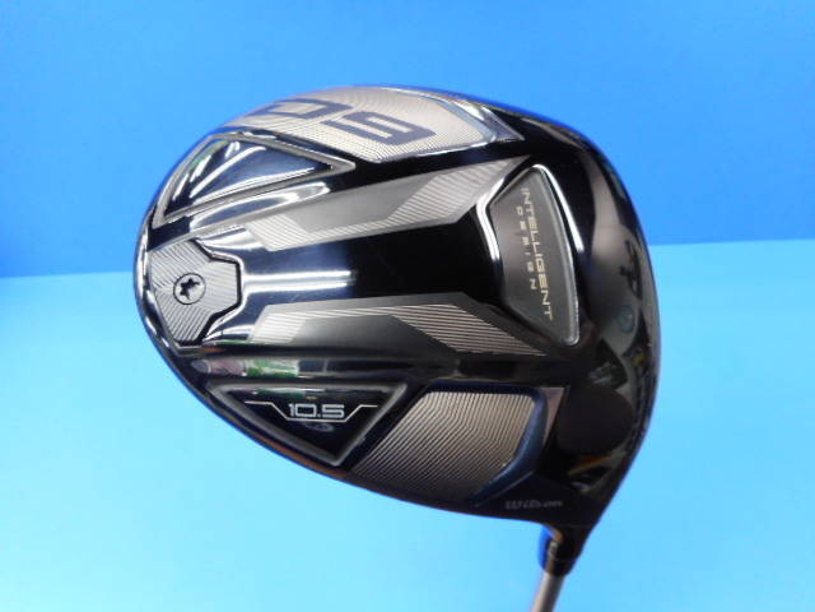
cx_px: 408
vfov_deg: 54.9
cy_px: 306
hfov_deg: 69.4
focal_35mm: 25
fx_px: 589
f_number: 3.7
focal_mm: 4.5
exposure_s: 1/30
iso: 220
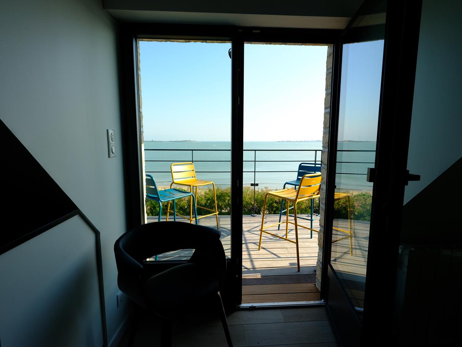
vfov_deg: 71.6
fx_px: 240
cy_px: 174
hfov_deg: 87.8
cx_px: 231
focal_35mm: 18
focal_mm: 23
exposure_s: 1/420
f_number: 13
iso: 1250
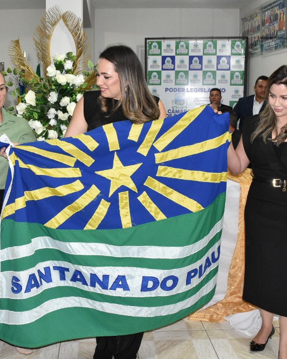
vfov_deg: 46.8
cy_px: 178
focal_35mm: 39
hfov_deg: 38.1
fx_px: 414
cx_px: 113
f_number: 5.6
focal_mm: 18
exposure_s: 1/125
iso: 2000
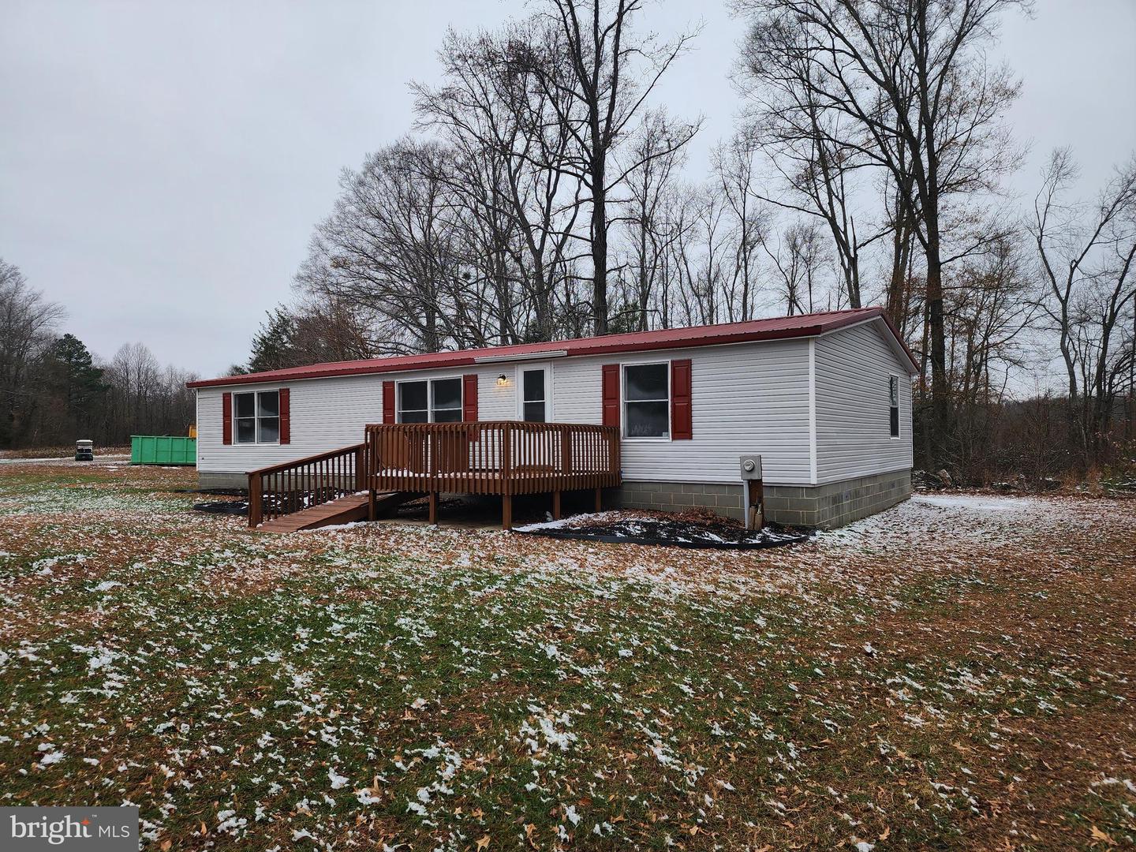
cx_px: 568
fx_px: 755
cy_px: 426
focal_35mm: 23
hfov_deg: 73.9
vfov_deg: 58.9
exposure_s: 1/180
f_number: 1.8
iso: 25
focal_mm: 6.4
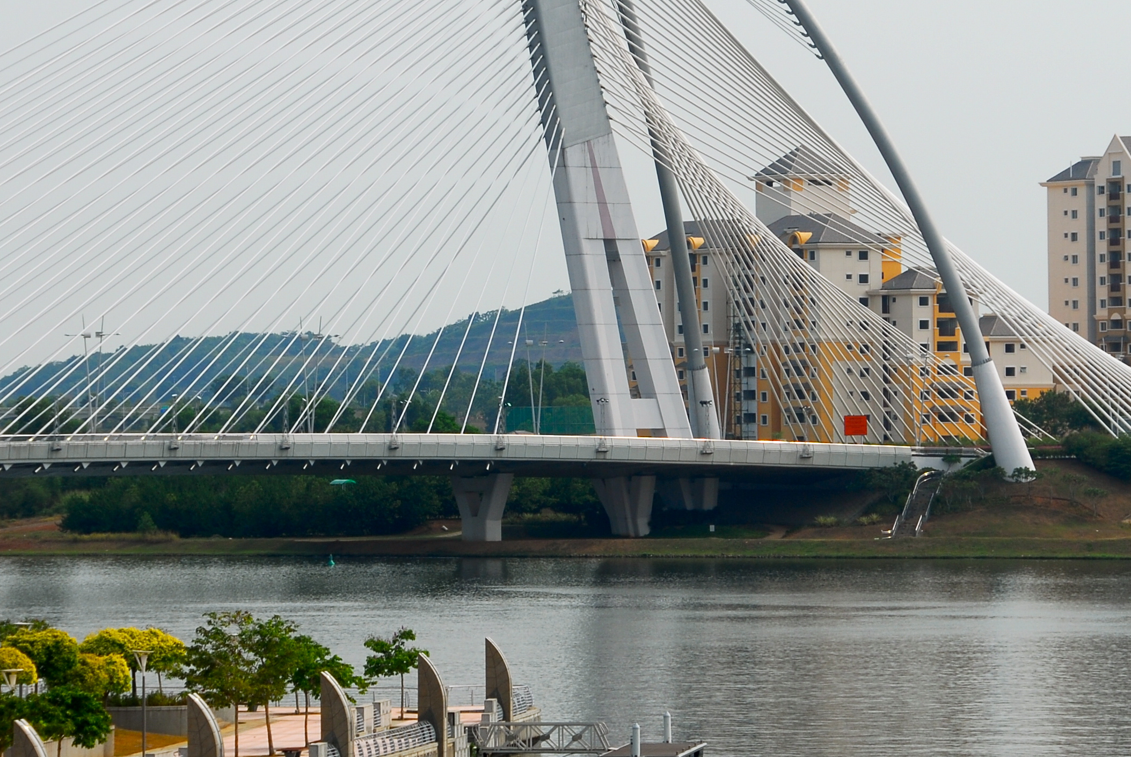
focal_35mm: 226
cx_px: 478
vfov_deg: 6.1
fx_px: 7109
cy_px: 205
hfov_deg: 9.1
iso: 100
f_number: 9
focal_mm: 82
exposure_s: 1/320
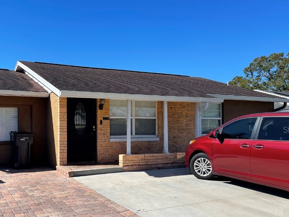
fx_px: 301
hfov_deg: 51.0
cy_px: 129
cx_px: 113
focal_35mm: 36
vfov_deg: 39.5
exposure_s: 1/4049
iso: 32
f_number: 1.6
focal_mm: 5.1
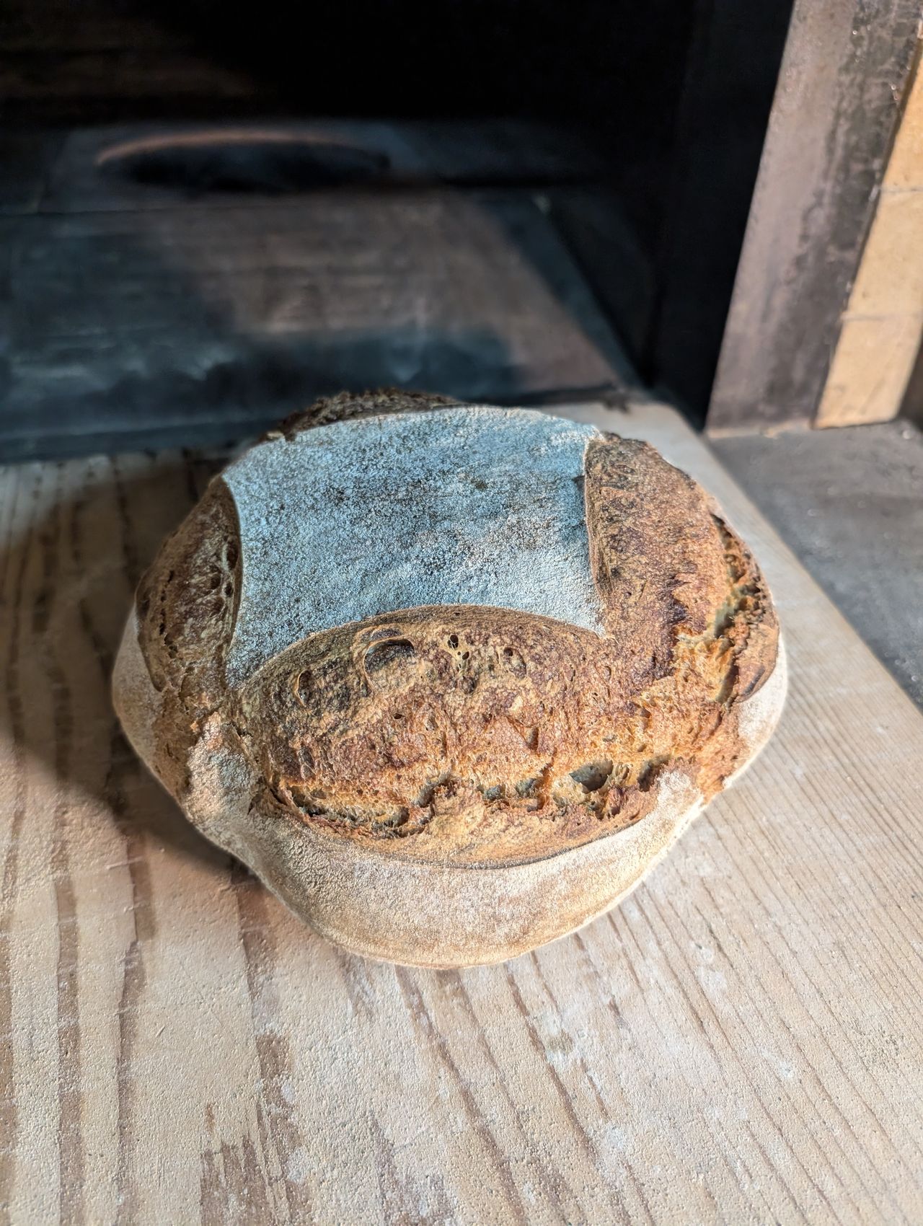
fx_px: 851
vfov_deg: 71.5
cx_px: 462
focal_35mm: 24
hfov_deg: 56.9
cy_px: 613
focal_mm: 6.9
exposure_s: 1/50.5
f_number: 1.68
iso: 524
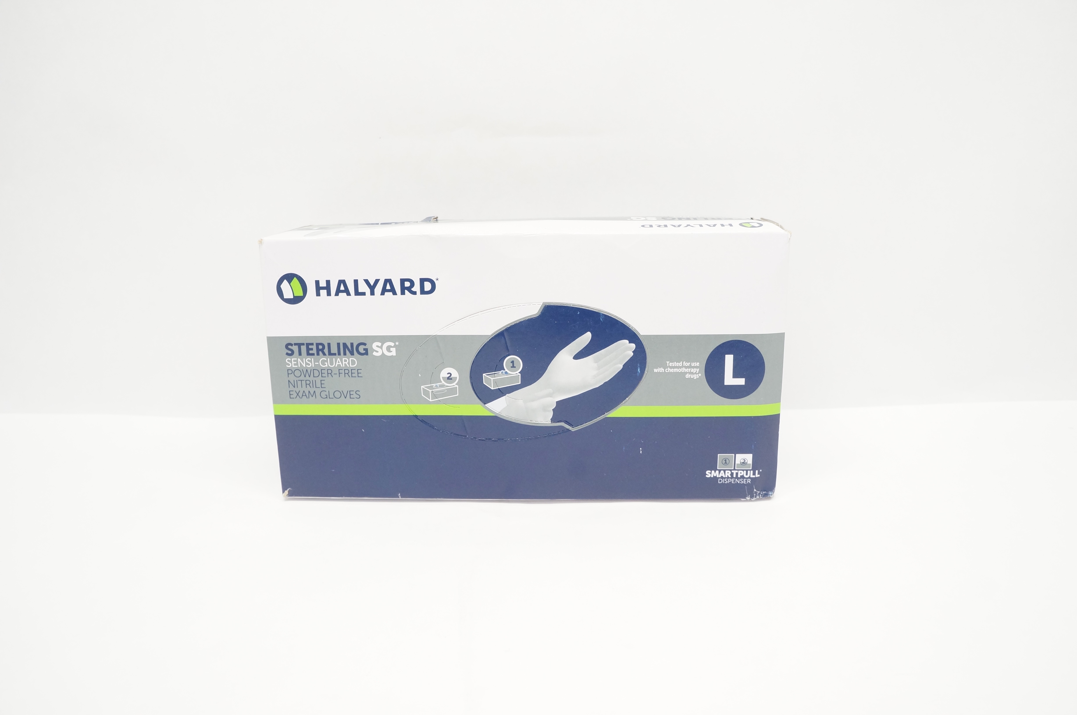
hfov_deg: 67.4
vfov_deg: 47.8
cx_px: 538
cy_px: 358
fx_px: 807
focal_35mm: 27
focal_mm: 18
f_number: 5.6
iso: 800
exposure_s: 1/60
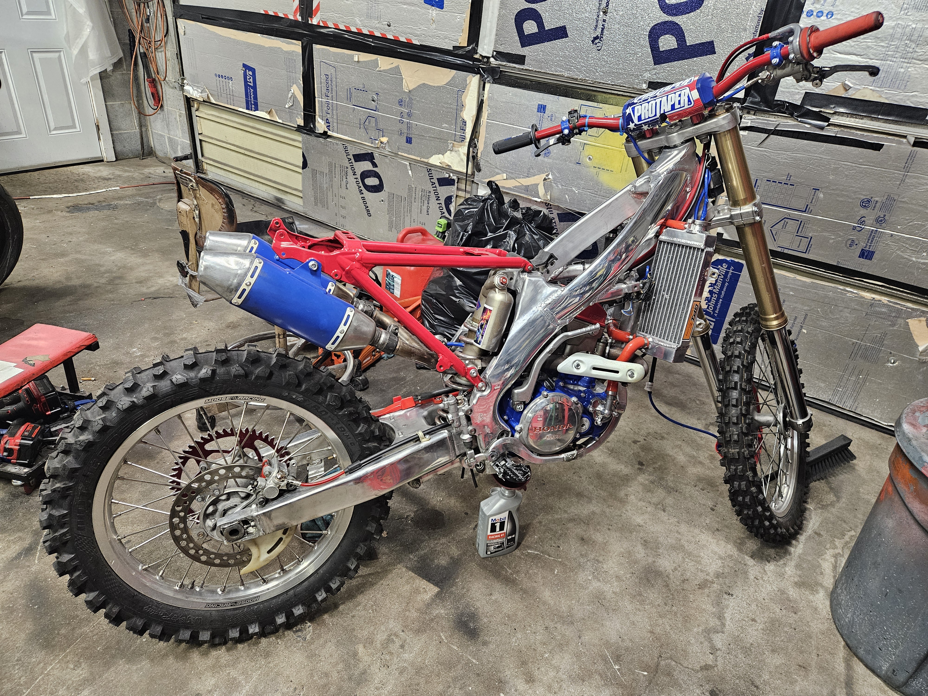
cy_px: 348
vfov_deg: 58.9
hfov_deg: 73.9
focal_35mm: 23
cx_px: 464
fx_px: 617
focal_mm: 5.4
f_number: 1.8
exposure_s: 1/120
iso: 500
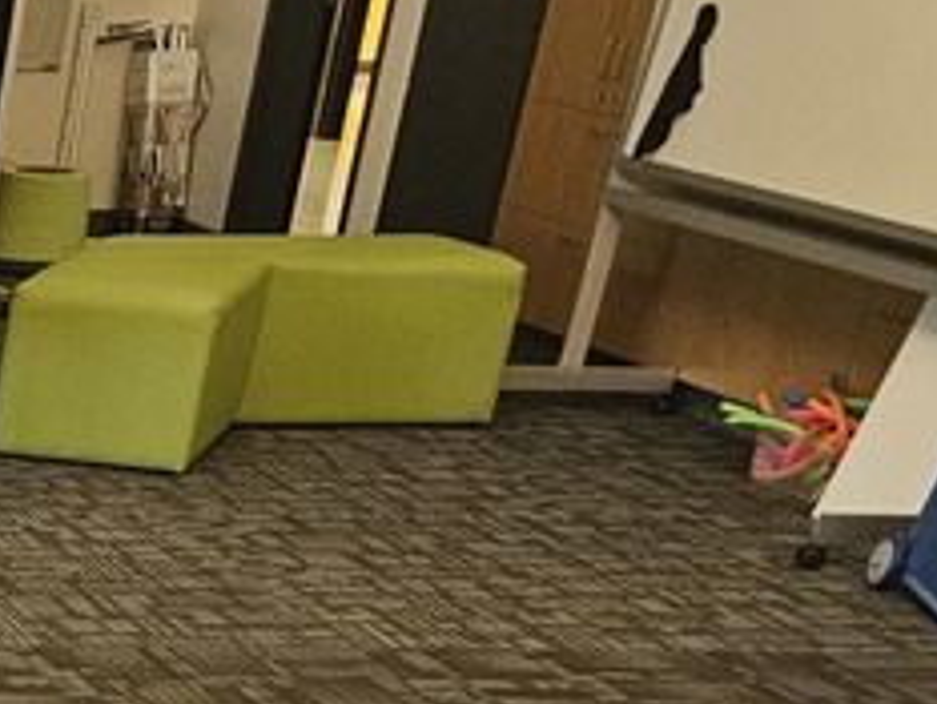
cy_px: 1267
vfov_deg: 13.2
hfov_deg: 15.6
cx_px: -917
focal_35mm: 101
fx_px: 2735
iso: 640
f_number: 1.7
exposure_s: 1/120
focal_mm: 6.3
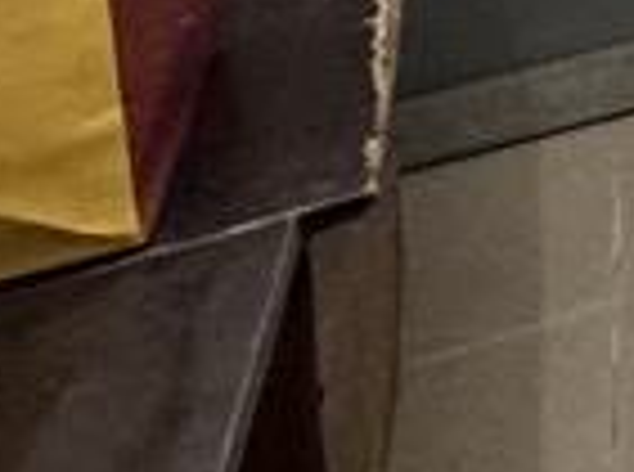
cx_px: 2194
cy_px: -809
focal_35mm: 102
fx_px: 1863
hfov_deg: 9.7
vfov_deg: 11.0
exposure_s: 1/100
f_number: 2.2
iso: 250
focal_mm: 2.22
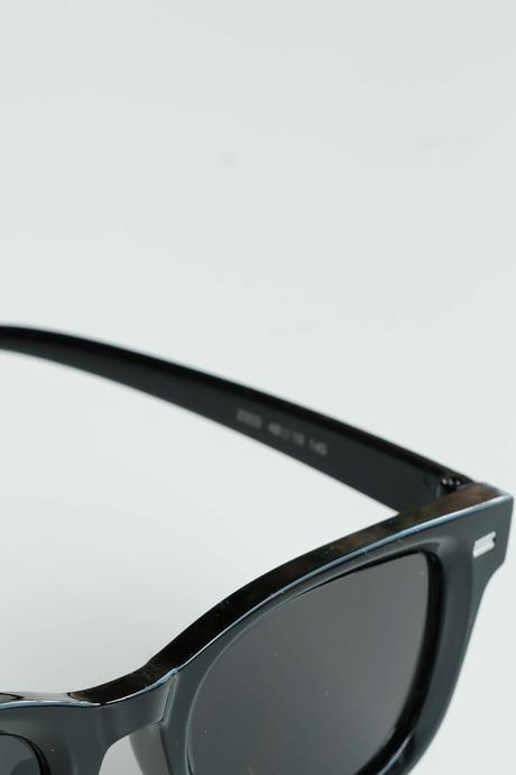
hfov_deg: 9.4
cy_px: 737
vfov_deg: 13.9
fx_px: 3139
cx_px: 36
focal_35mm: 146
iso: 250
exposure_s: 1/40
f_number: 8
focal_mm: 46.6
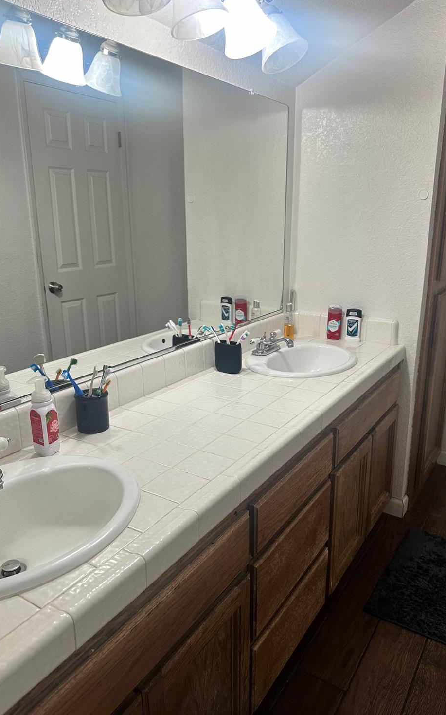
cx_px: 232
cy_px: 363
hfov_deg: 47.6
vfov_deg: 70.4
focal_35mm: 26
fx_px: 506
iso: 160
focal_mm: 6.86
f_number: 1.78
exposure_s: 1/60
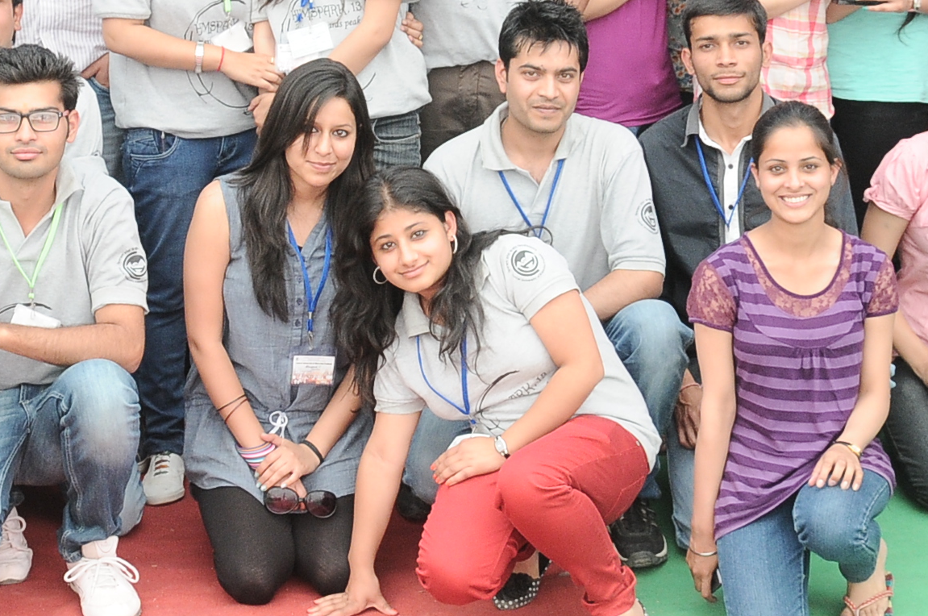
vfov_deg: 12.4
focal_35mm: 109
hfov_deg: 18.8
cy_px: -16
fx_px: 2806
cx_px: 417
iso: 500
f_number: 6.3
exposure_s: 1/125
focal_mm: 26
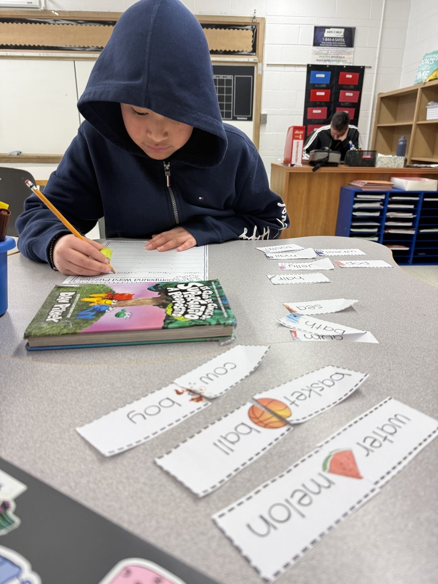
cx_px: 219
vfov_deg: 71.6
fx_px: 405
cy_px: 292
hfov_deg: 56.8
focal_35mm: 24
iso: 125
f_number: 1.78
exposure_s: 1/120
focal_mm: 6.76
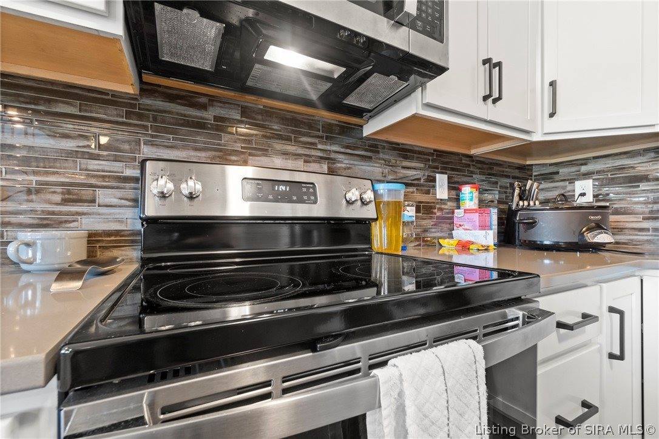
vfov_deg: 77.3
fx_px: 275
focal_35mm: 15
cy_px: 220
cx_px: 330
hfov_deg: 100.4
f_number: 8
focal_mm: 10
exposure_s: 1/1.67
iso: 400
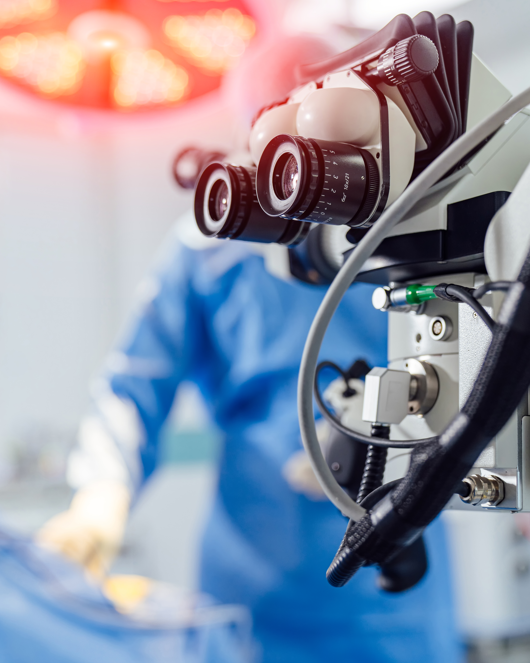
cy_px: 295
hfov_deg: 26.7
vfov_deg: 33.0
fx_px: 1118
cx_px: 285
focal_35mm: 57
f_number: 2.8
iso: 200
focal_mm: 43
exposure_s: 1/200
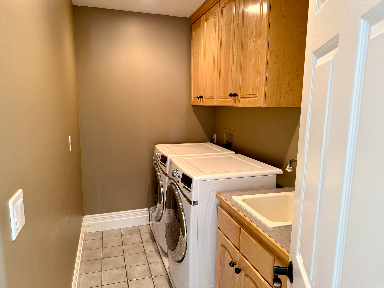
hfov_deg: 71.6
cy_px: 144
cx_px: 192
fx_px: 266
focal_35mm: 24
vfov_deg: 56.8
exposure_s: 1/60
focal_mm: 6.76
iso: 320
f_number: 1.78
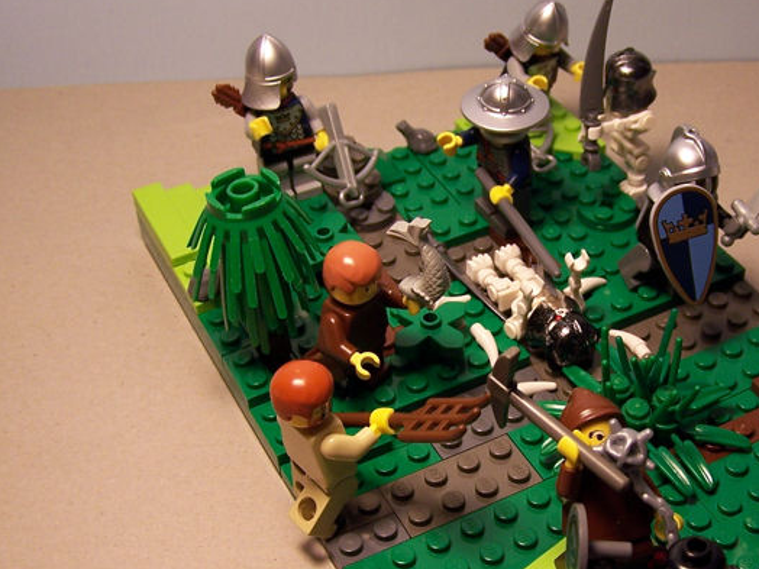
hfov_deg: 32.8
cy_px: 356
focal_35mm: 58
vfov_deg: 25.2
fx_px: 1272
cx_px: 532
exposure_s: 1/60
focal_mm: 6.3
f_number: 2.8
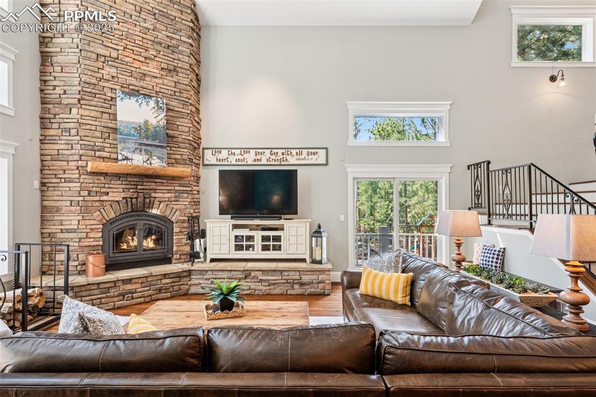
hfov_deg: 82.6
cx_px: 298
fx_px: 339
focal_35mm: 20
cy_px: 198
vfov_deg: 60.7
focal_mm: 20.5
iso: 100
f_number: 11
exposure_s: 1
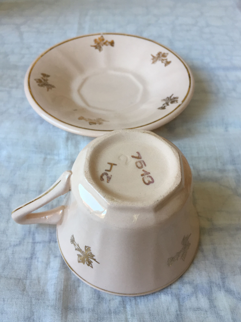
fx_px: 279
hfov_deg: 46.8
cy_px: 162
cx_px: 124
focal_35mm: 30
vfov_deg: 60.0
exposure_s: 1/33
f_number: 2.2
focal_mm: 4.15
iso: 32
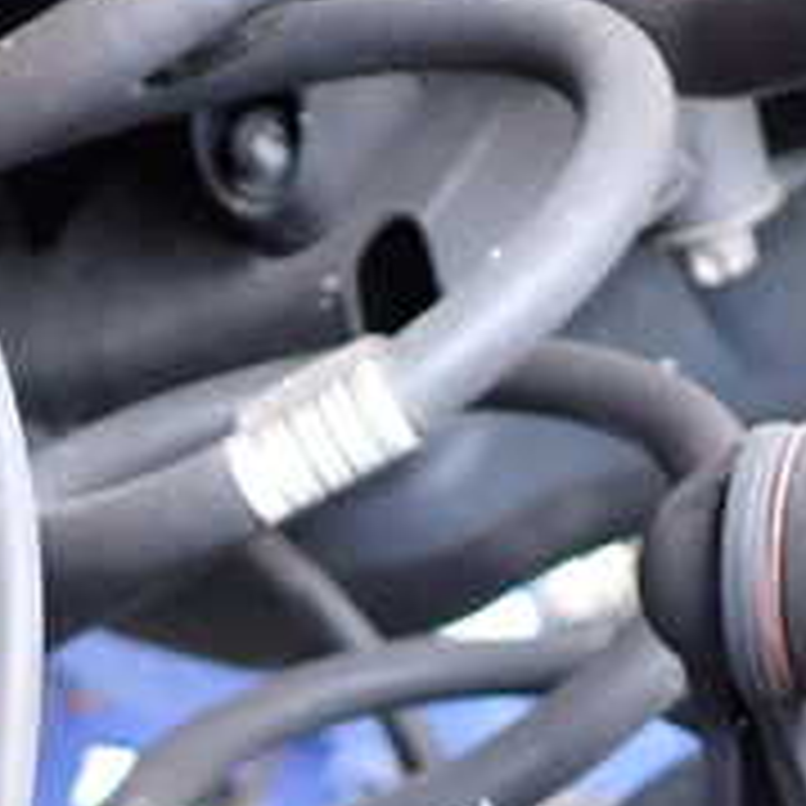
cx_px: -167
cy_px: 982
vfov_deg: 18.4
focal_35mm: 89
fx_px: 2345
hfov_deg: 18.5
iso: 800
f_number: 2.3
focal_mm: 5.4
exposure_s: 1/125
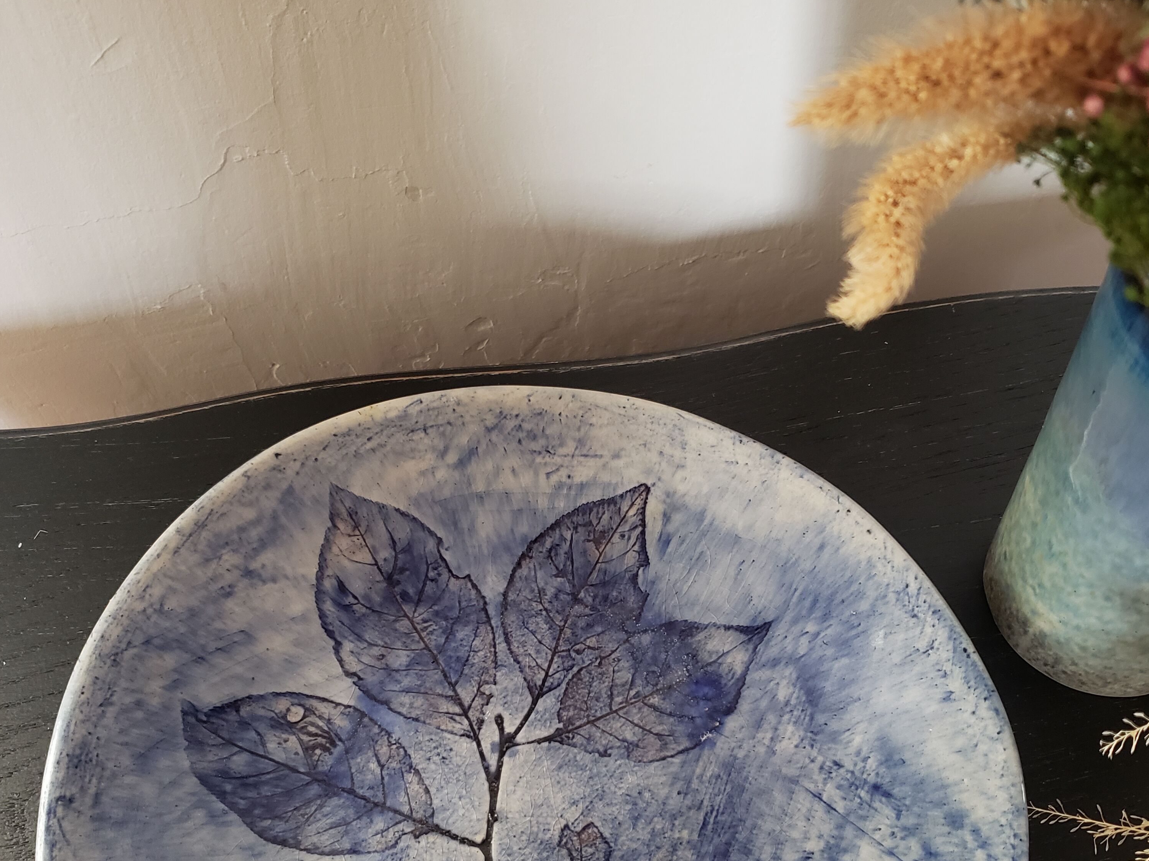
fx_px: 1162
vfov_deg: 40.0
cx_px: 577
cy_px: 604
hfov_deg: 52.6
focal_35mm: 35
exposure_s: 1/47
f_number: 1.5
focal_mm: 4.3
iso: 250
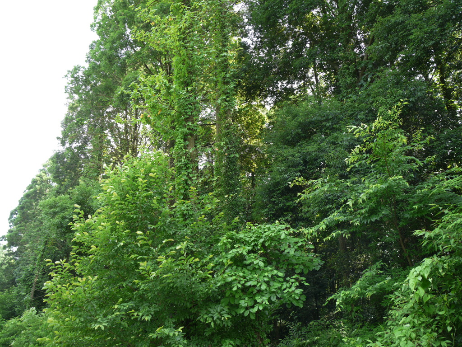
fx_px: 374
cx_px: 231
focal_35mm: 28
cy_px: 174
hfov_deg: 63.4
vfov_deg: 49.7
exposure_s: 1/80
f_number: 3.2
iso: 100
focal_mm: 14
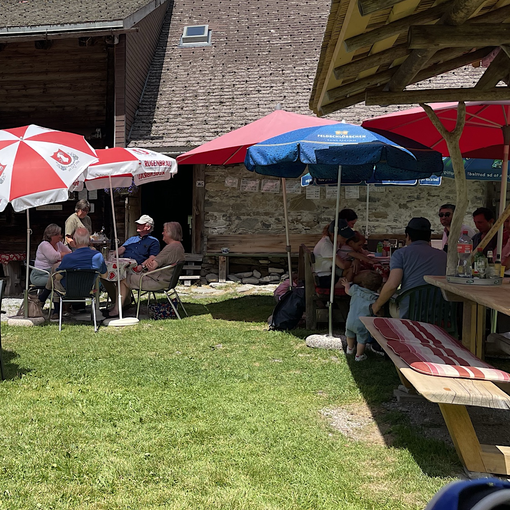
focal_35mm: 42
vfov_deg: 40.0
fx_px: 700
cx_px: 73
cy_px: 253
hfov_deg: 37.9
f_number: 1.6
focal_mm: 4.2
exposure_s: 1/2817
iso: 32
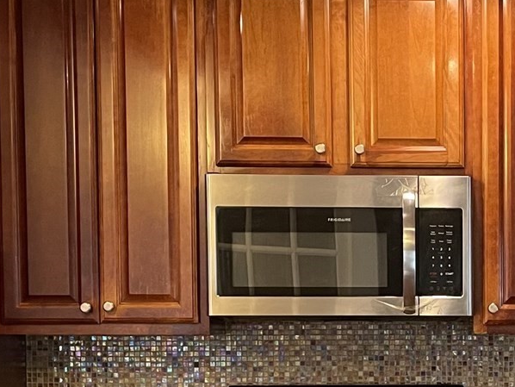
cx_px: 488
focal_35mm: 89
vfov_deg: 16.3
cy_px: 383
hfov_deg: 21.4
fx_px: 1325
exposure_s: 1/40
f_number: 1.6
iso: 400
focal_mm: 4.2
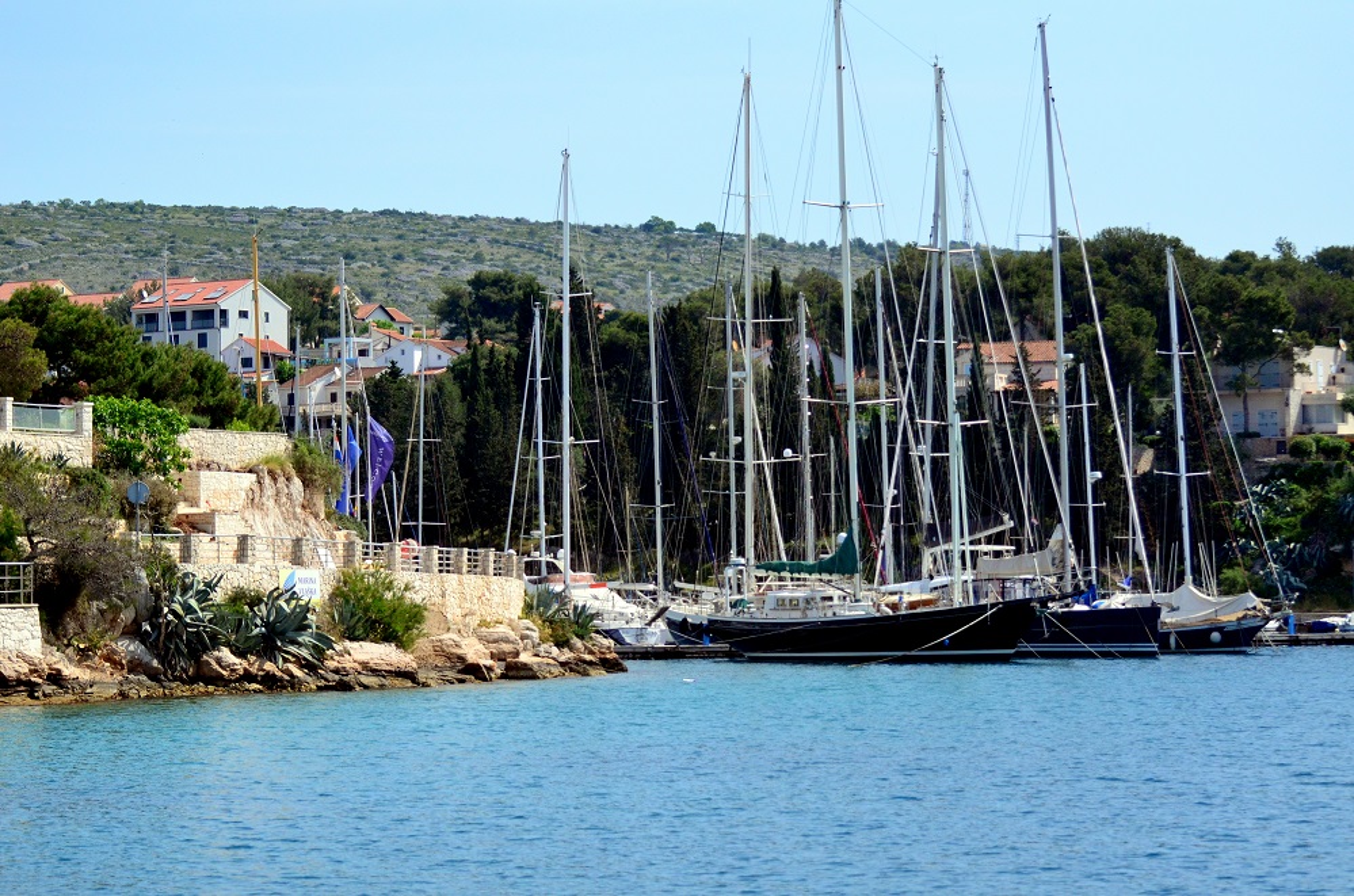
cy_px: 448
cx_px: 677
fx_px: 3940
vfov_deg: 13.0
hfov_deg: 19.5
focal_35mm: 105
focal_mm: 70
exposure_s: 1/8000
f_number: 4.5
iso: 900
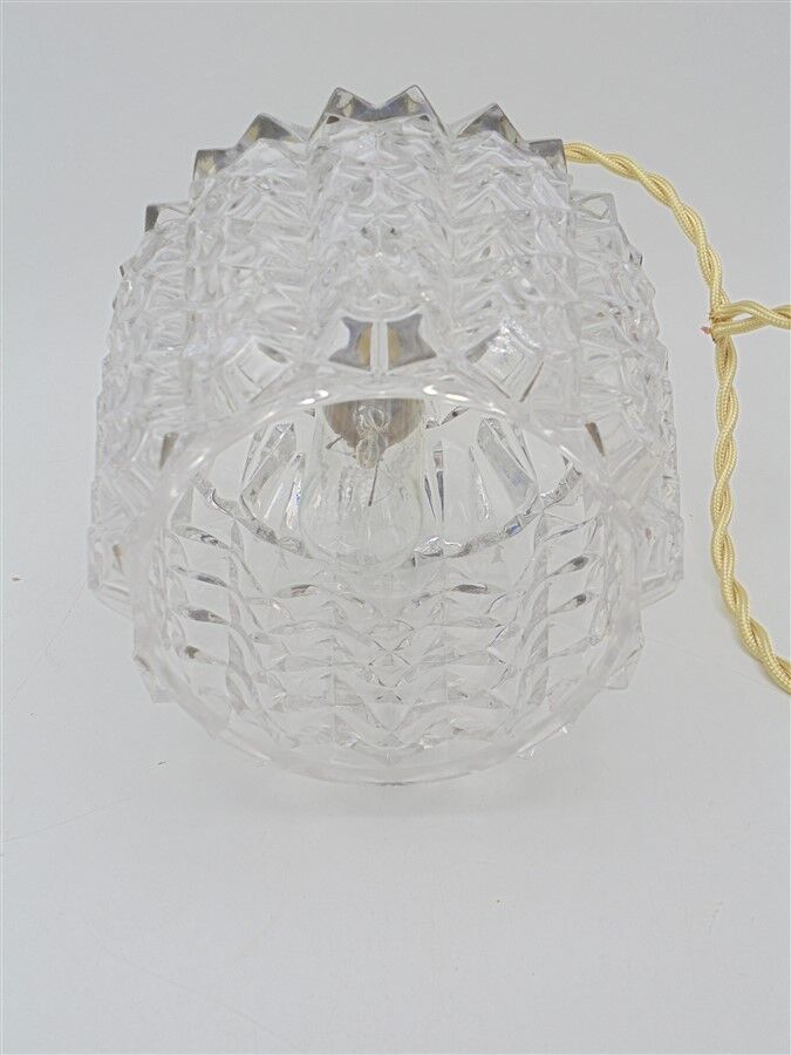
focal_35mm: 38
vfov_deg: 49.0
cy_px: 528
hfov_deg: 37.7
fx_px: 1158
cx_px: 396
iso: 100
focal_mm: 6.9
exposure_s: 1/40
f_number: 4.2
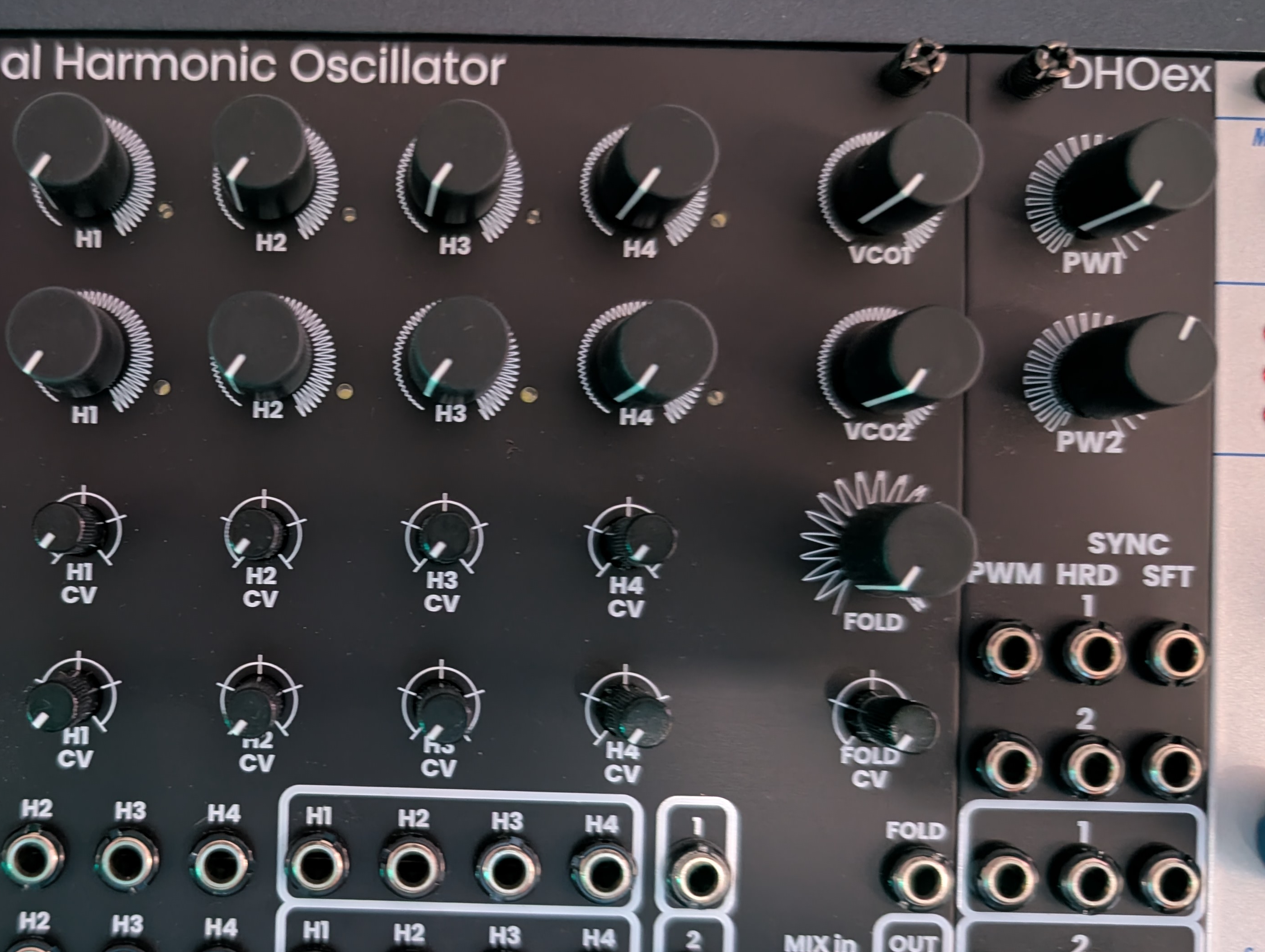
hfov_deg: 50.8
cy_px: 535
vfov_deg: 40.7
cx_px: 346
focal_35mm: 35
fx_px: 1281
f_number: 1.68
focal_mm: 6.9
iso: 1378
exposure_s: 1/17.1
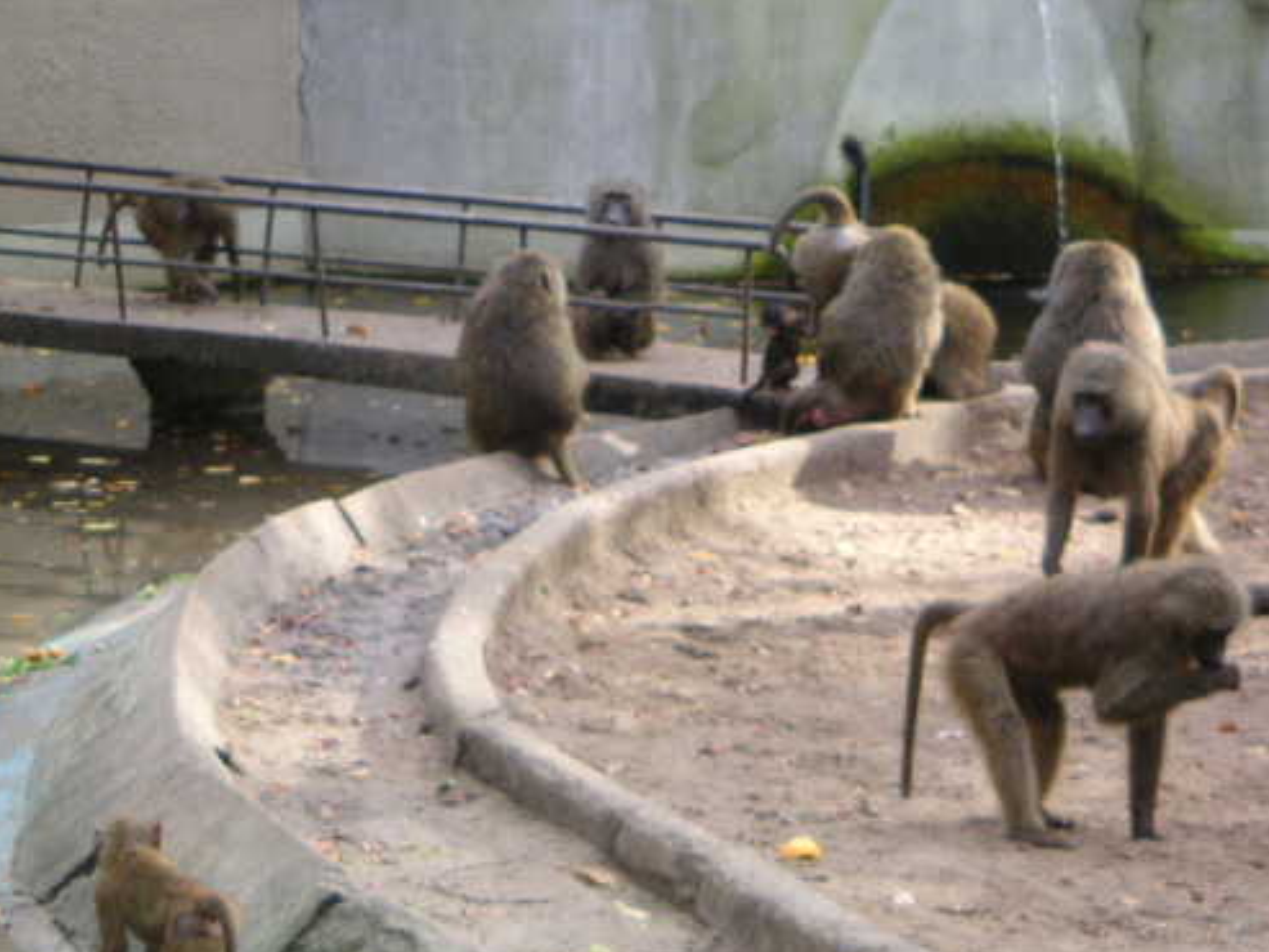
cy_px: 409
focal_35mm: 144
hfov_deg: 13.7
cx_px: 754
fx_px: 5280
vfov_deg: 10.3
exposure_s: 1/111
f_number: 3.7
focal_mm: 14.4
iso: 125
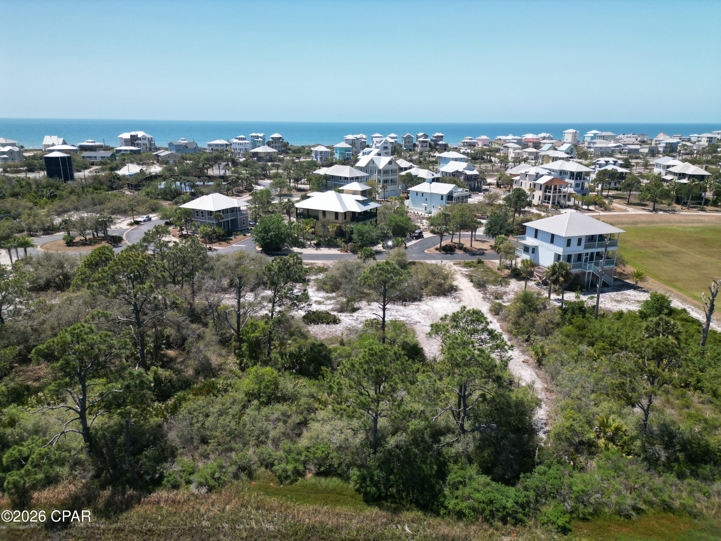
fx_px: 500
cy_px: 270
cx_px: 360
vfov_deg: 56.8
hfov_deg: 71.6
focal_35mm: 24
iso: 140
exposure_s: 1/1600
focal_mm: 6.72
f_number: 1.7
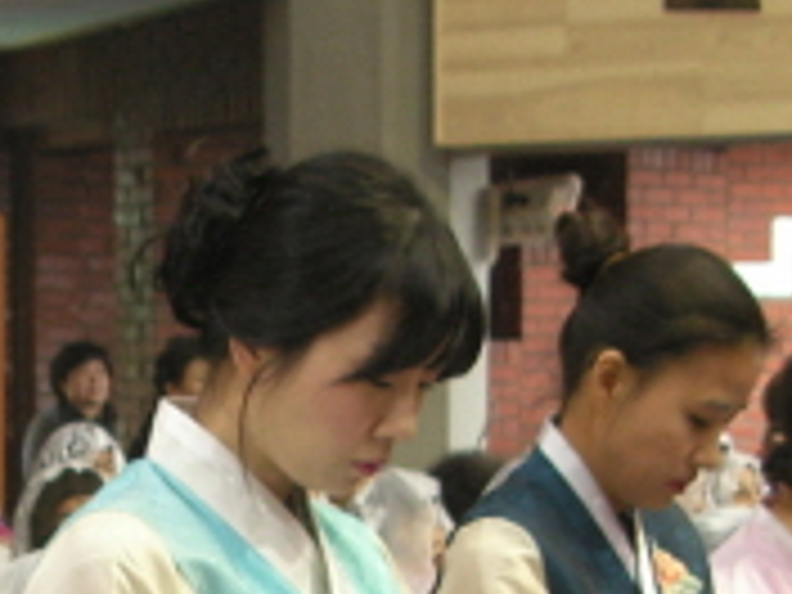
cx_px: 176
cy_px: 781
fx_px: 3180
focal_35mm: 139
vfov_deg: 10.4
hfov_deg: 14.1
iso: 100
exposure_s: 1/8
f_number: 2.5
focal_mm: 9
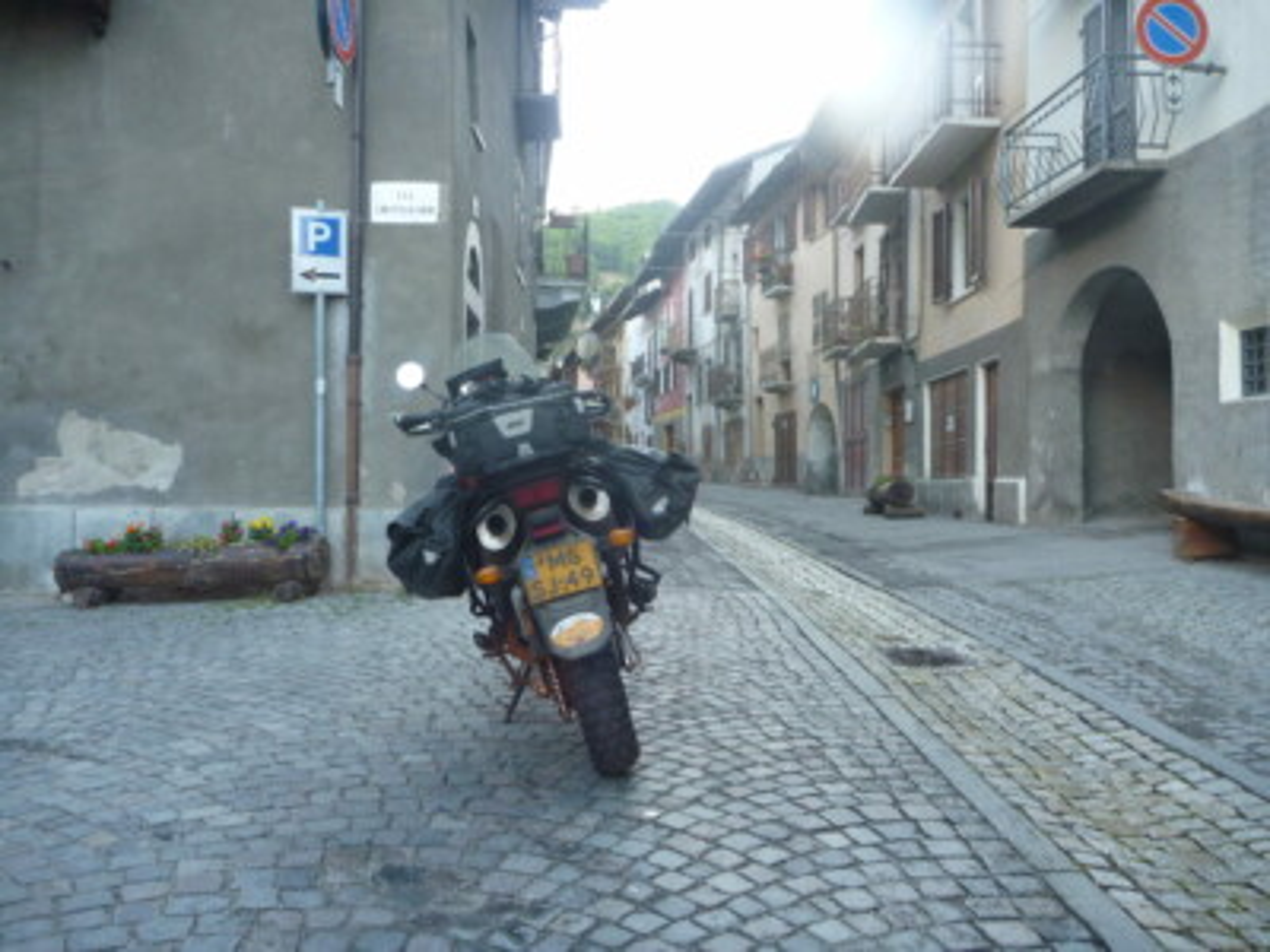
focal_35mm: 28
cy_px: 476
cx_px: 635
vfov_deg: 49.7
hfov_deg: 63.4
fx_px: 1027
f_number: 3.3
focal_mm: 4.9
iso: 160
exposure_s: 1/30
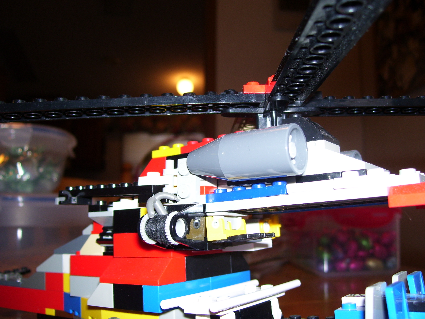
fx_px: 454
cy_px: 160
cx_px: 212
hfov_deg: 50.1
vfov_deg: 38.7
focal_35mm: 37
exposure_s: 1/60
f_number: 2.7
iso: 80
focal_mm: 6
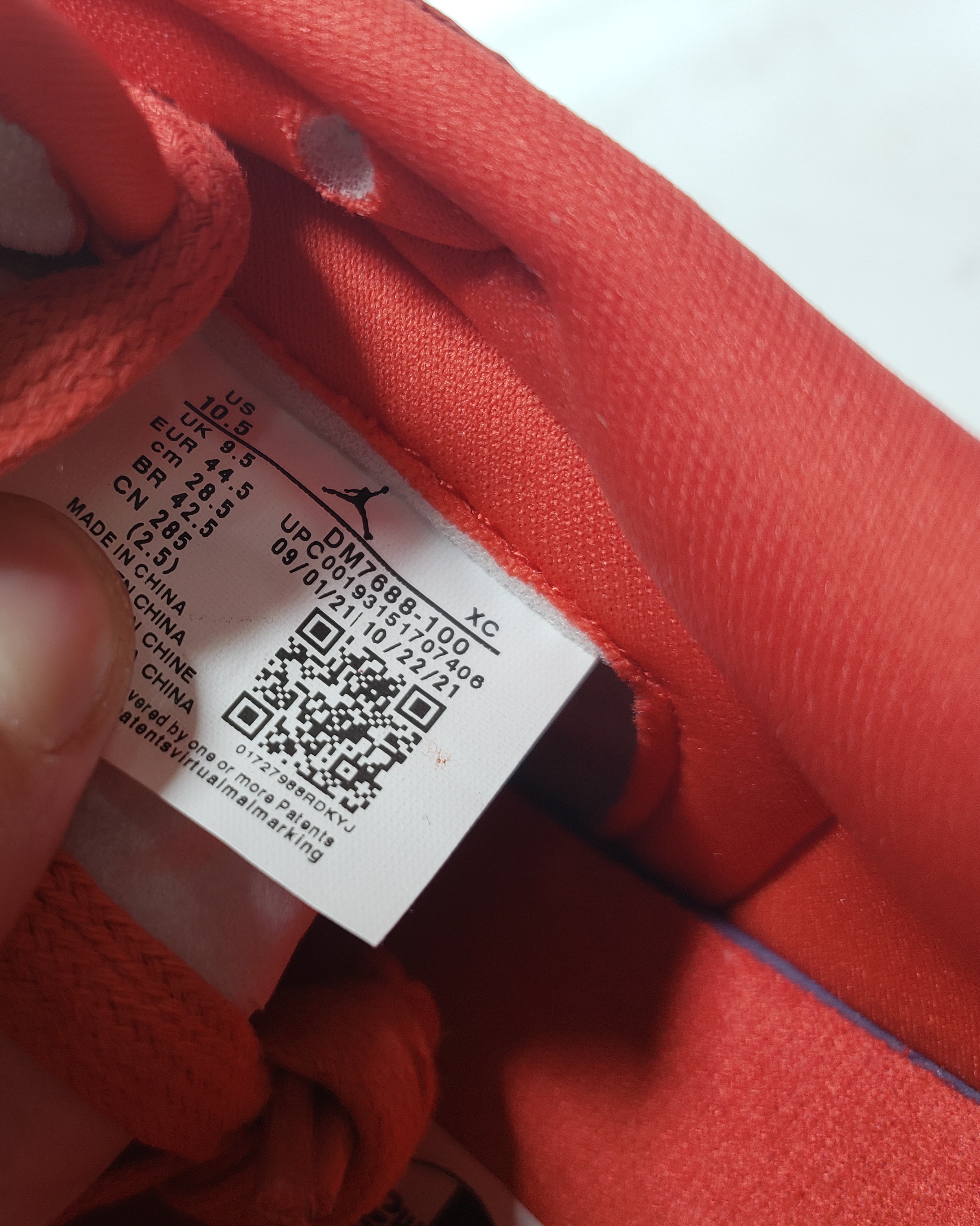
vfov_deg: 52.8
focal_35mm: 34
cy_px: 613
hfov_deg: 41.8
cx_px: 224
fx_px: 1233
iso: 50
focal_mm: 4.3
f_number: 1.5
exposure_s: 1/167
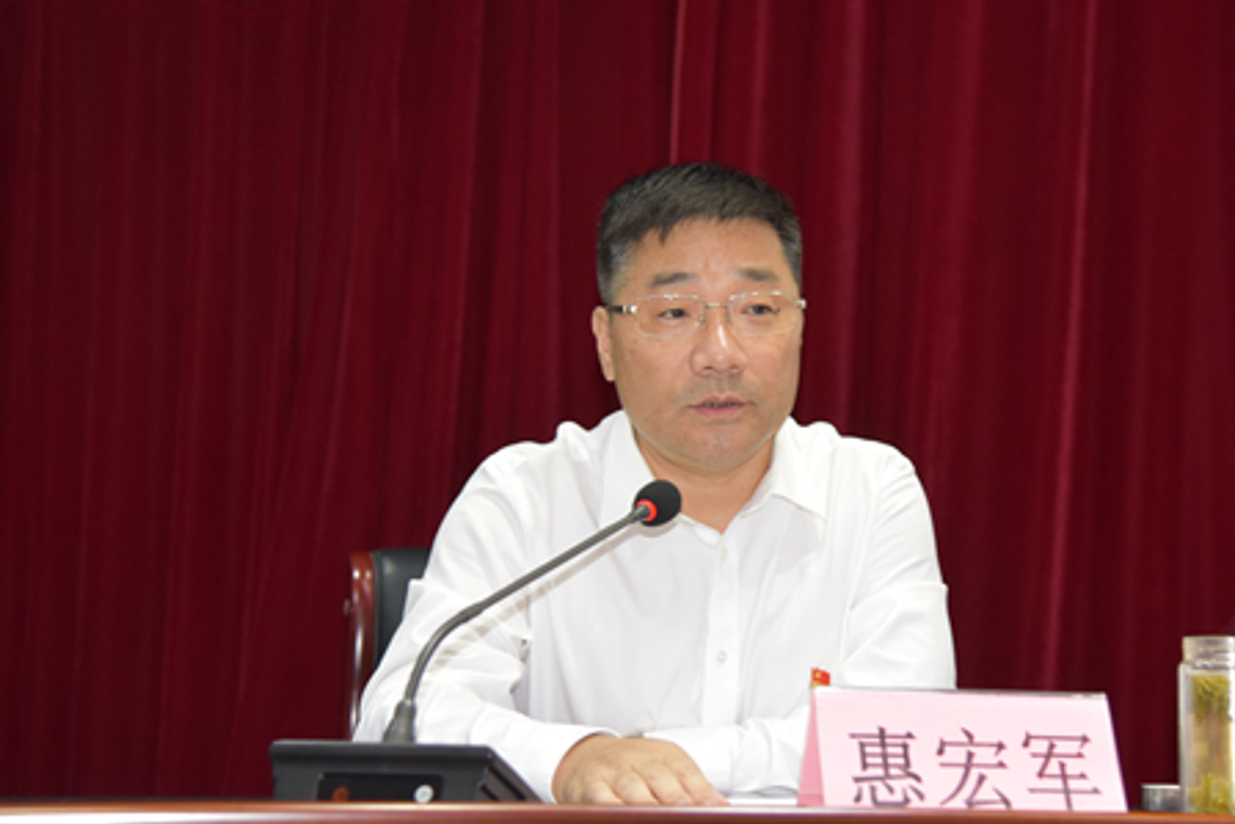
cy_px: 358
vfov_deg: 20.3
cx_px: 728
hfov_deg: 30.0
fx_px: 2299
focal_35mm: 67
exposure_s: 1/60
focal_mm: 50
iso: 1400
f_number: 4
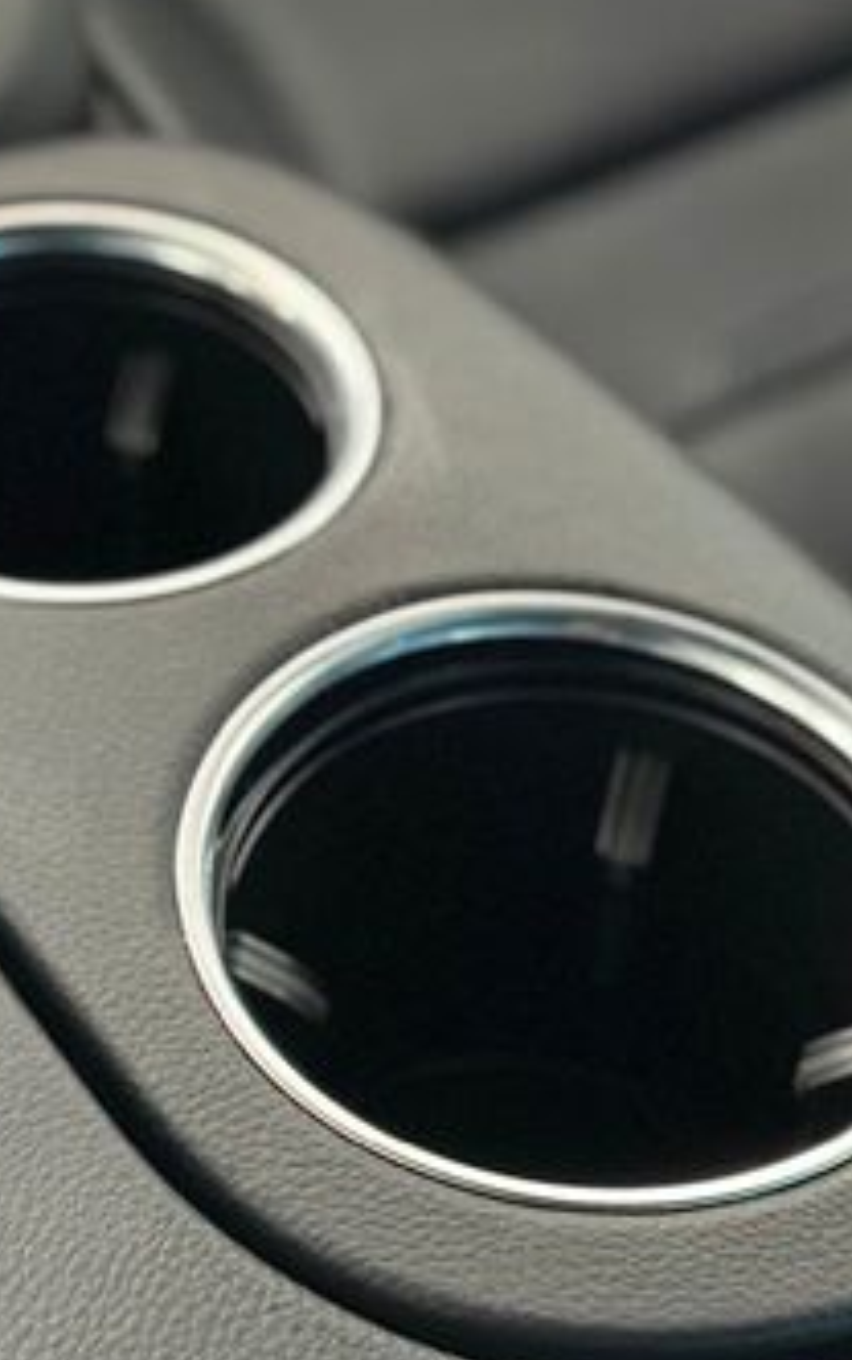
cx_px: 201
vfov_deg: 21.2
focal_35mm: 98
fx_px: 3635
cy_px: 795
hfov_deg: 13.3
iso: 640
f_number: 1.78
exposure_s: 1/40
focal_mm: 6.86
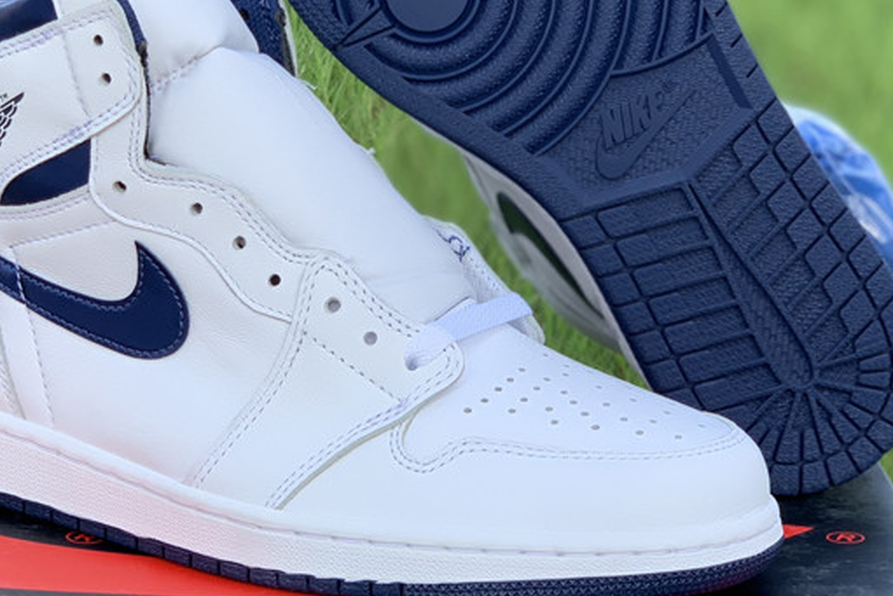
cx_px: 377
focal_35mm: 90
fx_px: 2233
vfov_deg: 15.2
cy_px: 178
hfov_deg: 22.6
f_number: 2.4
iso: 16
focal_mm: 6
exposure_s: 1/122
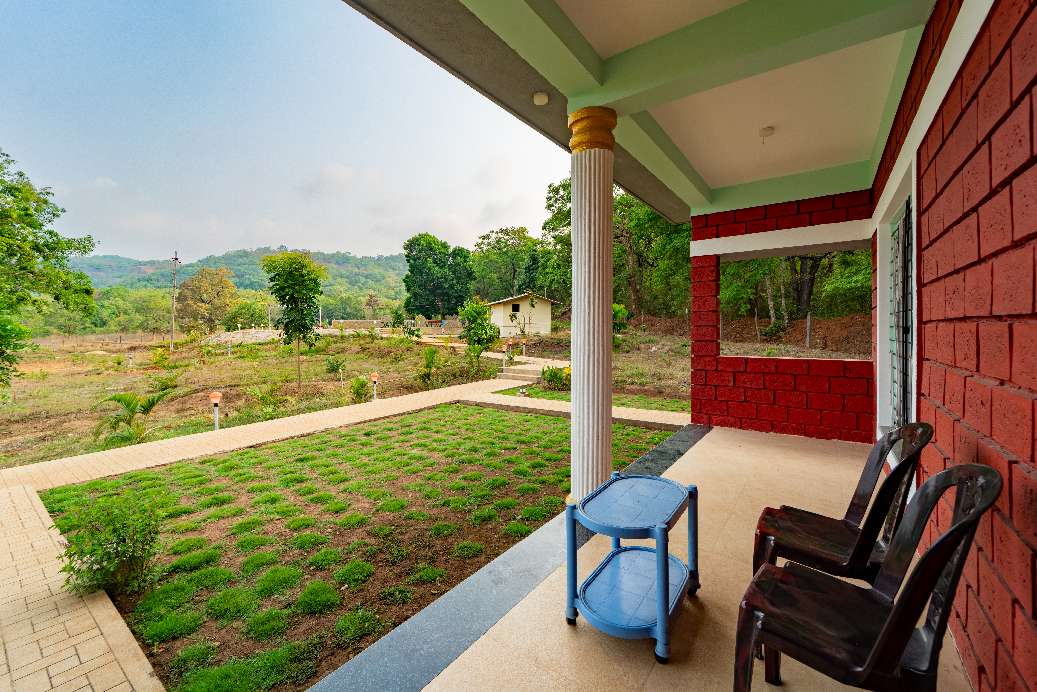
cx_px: 518
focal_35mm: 14
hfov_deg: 104.2
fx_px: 403
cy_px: 346
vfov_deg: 81.2
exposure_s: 1/320
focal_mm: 14
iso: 320
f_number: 8
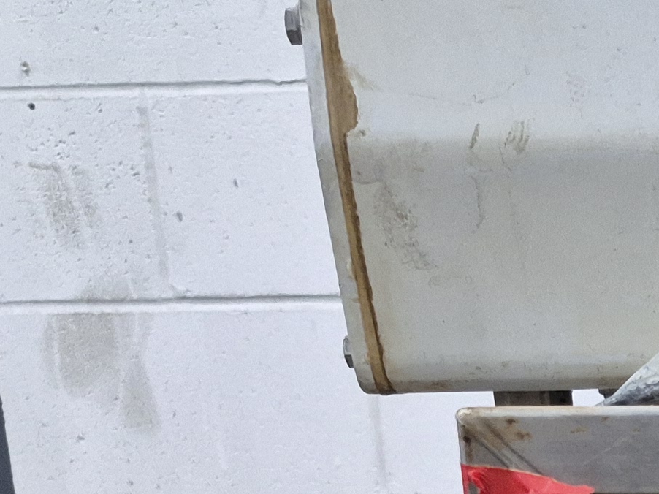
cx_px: 1121
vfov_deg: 13.0
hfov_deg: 16.6
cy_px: 920
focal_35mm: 102
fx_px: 1941
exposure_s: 1/120
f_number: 1.8
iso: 500
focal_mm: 5.4
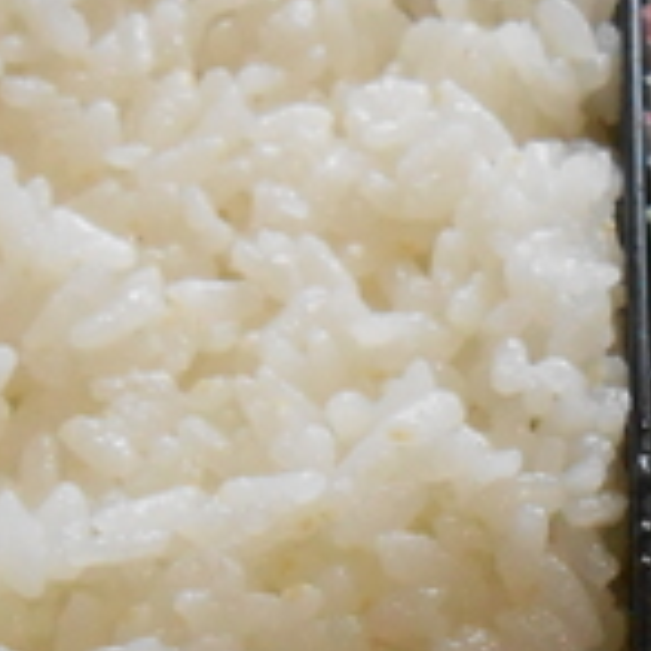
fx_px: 2149
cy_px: 490
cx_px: 647
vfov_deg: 17.1
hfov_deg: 16.9
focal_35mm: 101
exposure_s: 1/125
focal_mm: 4.6
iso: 500
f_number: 3.5
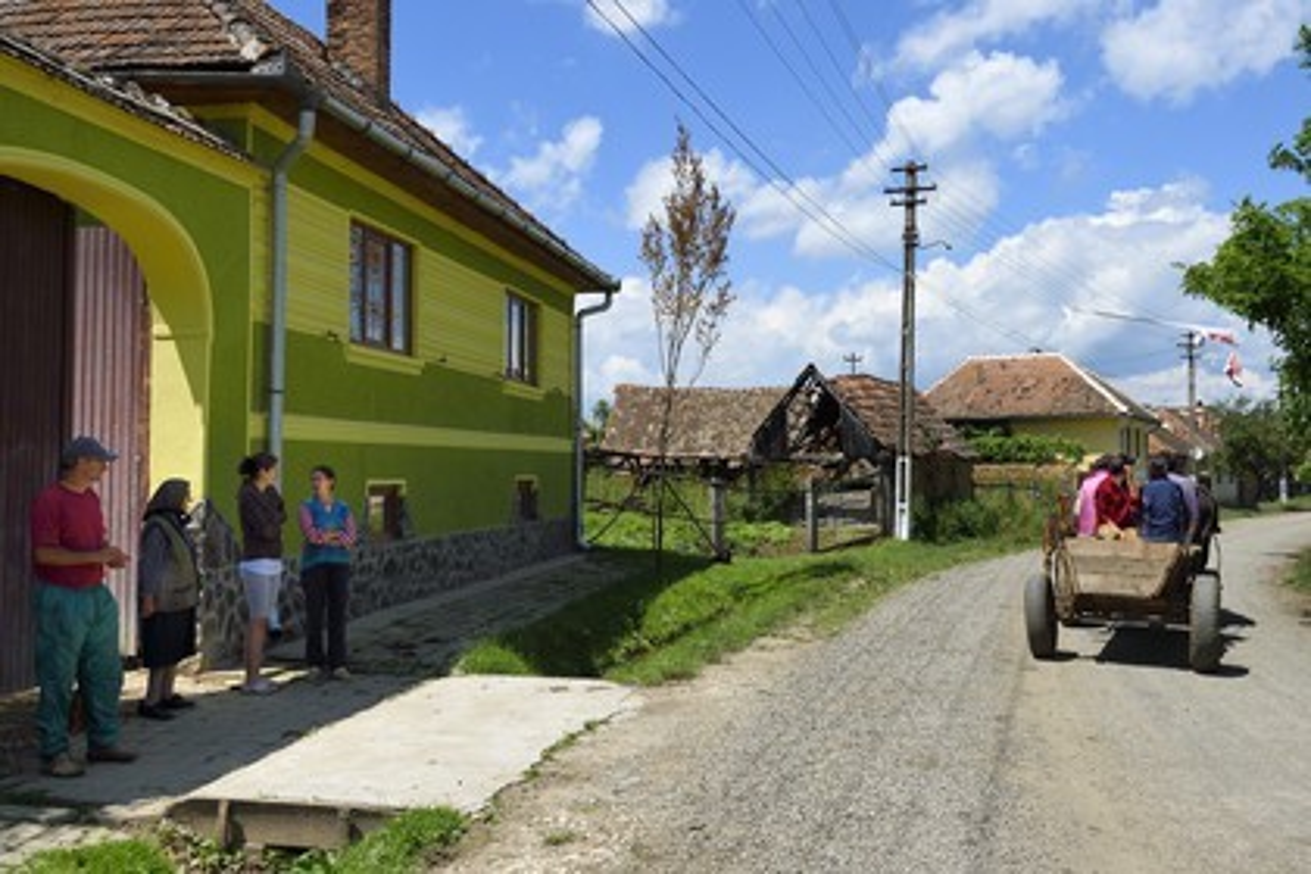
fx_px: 1238
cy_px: 437
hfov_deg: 55.8
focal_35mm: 34
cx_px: 656
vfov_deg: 38.9
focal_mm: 34
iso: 400
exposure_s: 1/640
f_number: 11
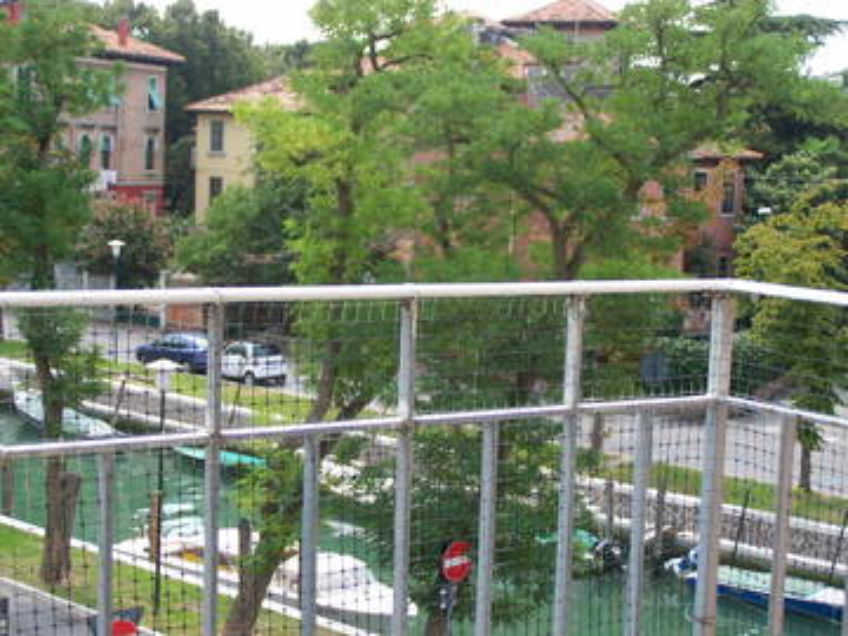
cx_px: 424
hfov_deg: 29.0
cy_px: 318
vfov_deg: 21.9
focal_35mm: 67
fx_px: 1641
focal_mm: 11.1
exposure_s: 1/400
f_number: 3.2
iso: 80
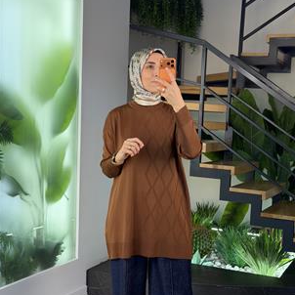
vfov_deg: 29.5
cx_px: 149
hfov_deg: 29.6
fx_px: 559
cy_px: 181
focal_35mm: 58
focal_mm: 6.76
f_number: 1.78
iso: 50
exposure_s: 1/150
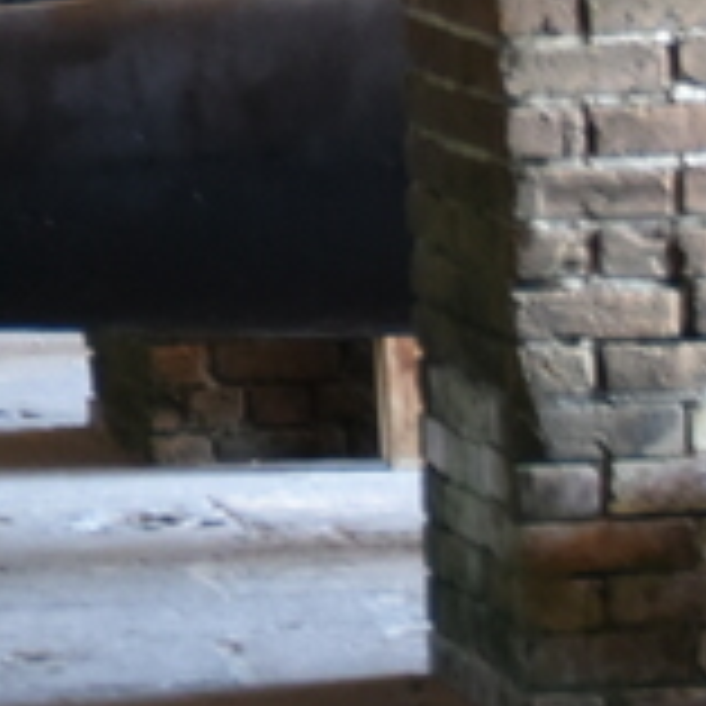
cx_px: -922
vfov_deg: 3.2
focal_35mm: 539
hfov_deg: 3.2
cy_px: -112
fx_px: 12437
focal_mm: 78
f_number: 5
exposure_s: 1/160
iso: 2000
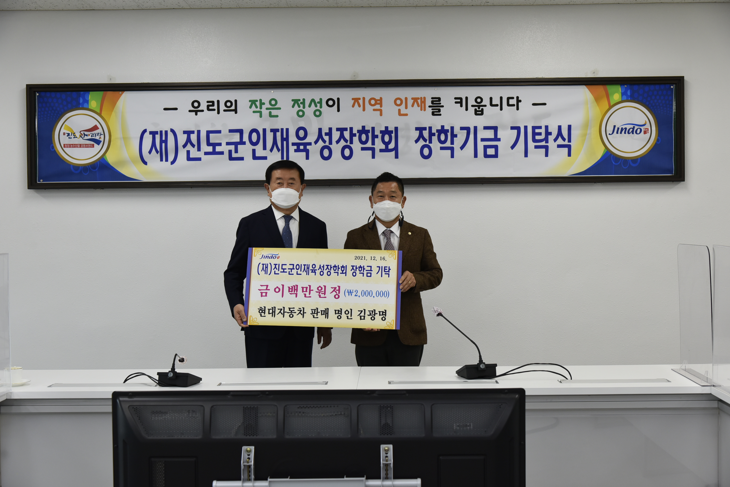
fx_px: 1116
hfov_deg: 36.2
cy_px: 244
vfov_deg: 24.6
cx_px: 365
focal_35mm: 55
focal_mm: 55
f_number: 5.6
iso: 800
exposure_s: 1/125
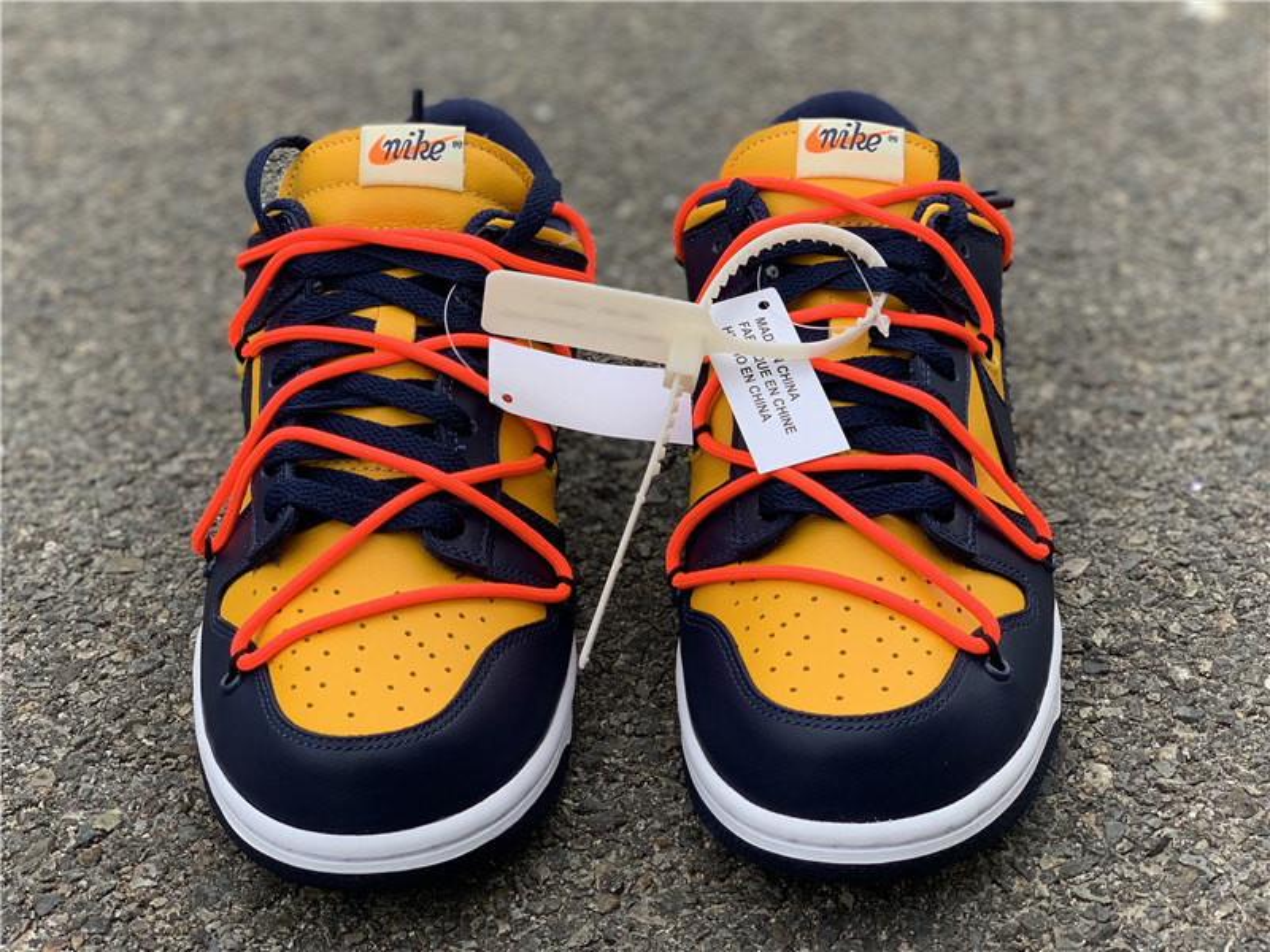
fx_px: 1908
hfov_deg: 36.8
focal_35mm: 52
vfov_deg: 28.0
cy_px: 476
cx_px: 635
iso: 25
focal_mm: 6
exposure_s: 1/122
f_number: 2.4
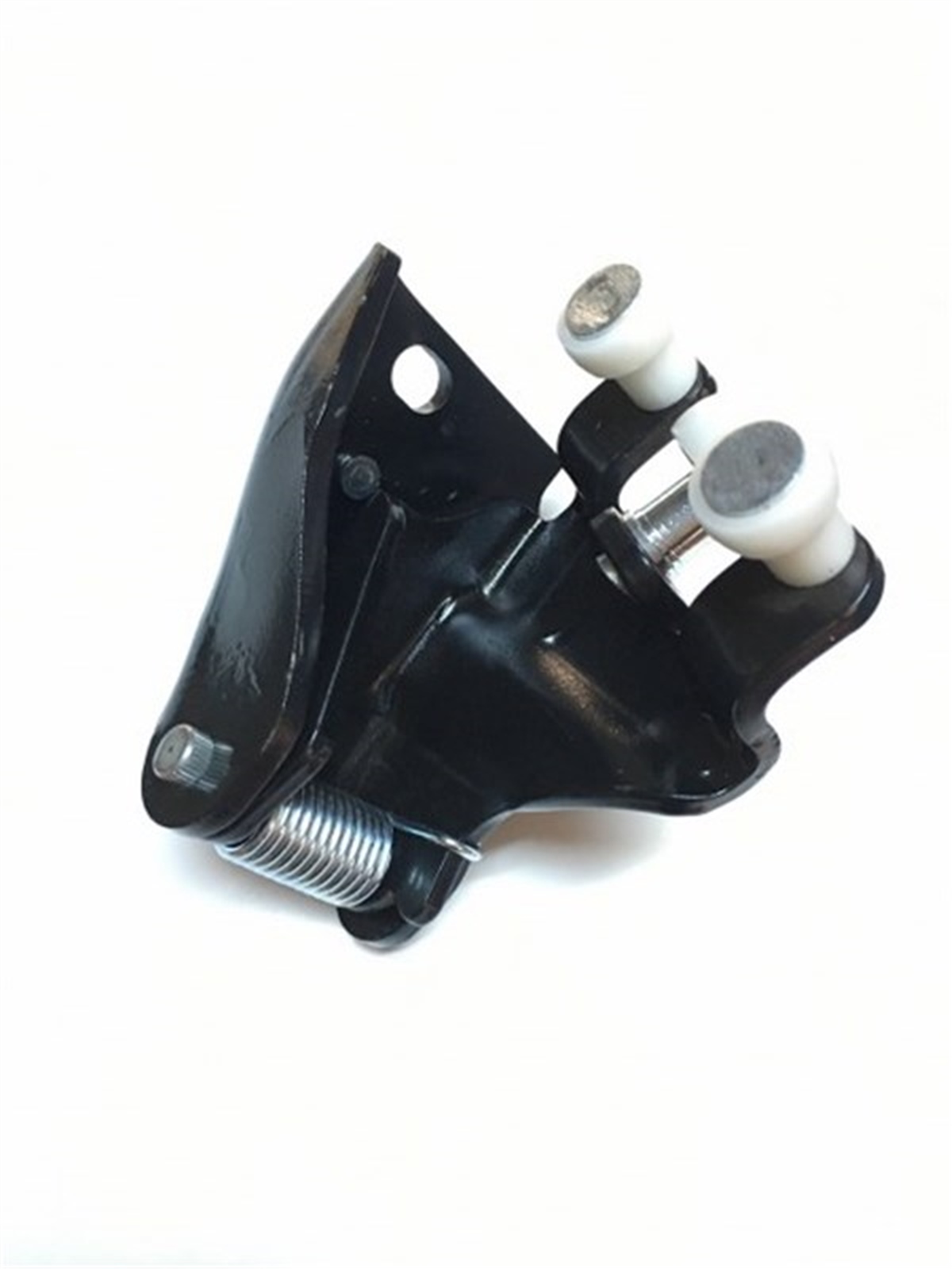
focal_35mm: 29
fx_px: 1063
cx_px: 476
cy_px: 634
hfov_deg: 48.2
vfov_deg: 61.7
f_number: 2.2
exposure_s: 1/10
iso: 80
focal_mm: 4.15
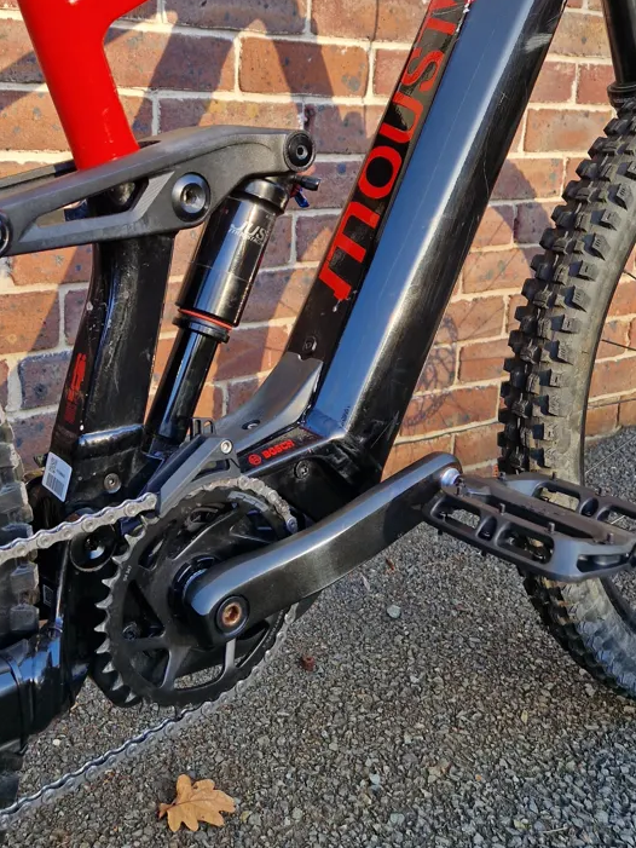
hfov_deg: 39.9
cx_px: 181
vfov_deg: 51.9
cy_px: 305
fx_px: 857
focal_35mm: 35
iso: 50
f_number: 1.8
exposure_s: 1/180
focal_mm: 5.4
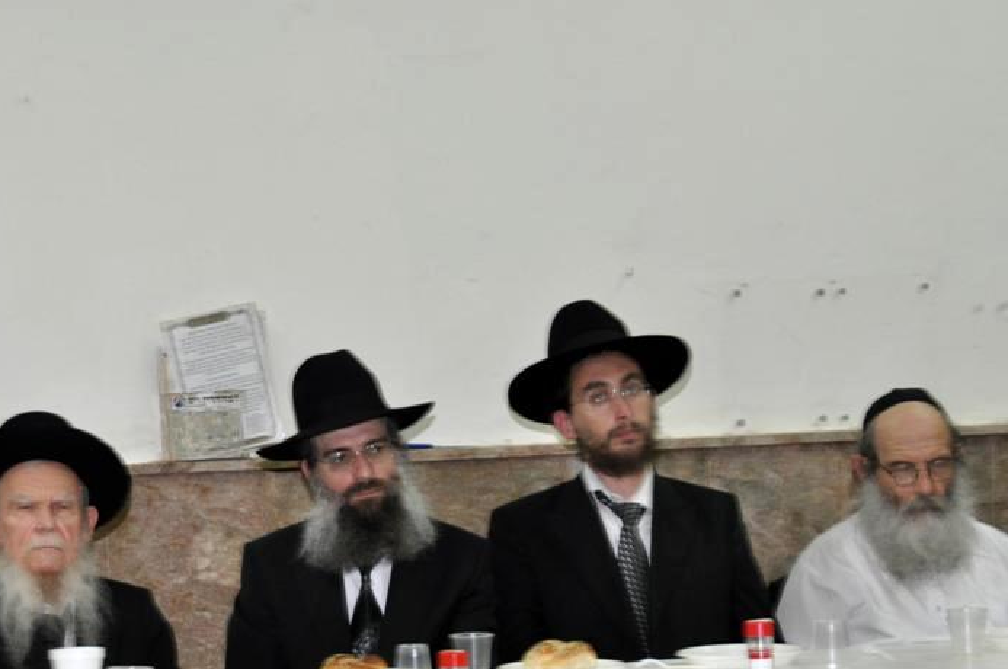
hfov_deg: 15.4
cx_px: 403
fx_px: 3719
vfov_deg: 10.3
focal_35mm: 133
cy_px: 468
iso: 800
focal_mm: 60
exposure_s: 1/60
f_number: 4.8
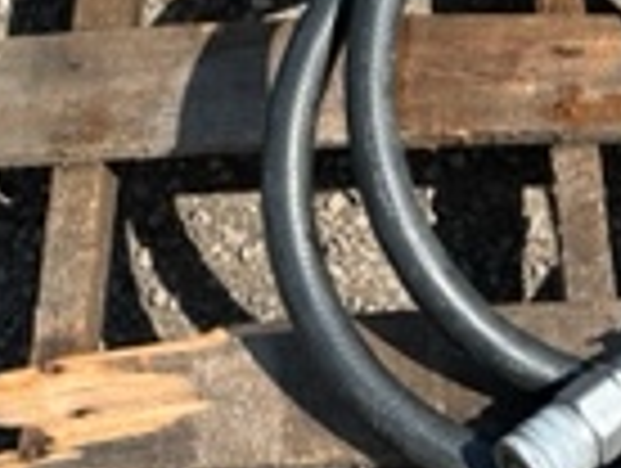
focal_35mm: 111
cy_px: -189
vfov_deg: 12.8
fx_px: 1995
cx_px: 513
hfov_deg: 17.5
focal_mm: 6.86
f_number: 1.78
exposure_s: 1/2809
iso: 80
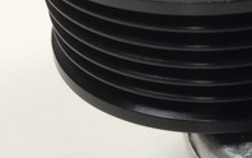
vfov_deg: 12.3
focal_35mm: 106
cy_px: 110
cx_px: 359
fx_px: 728
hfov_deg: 17.9
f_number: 2.4
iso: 32
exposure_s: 1/30
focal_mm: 3.3
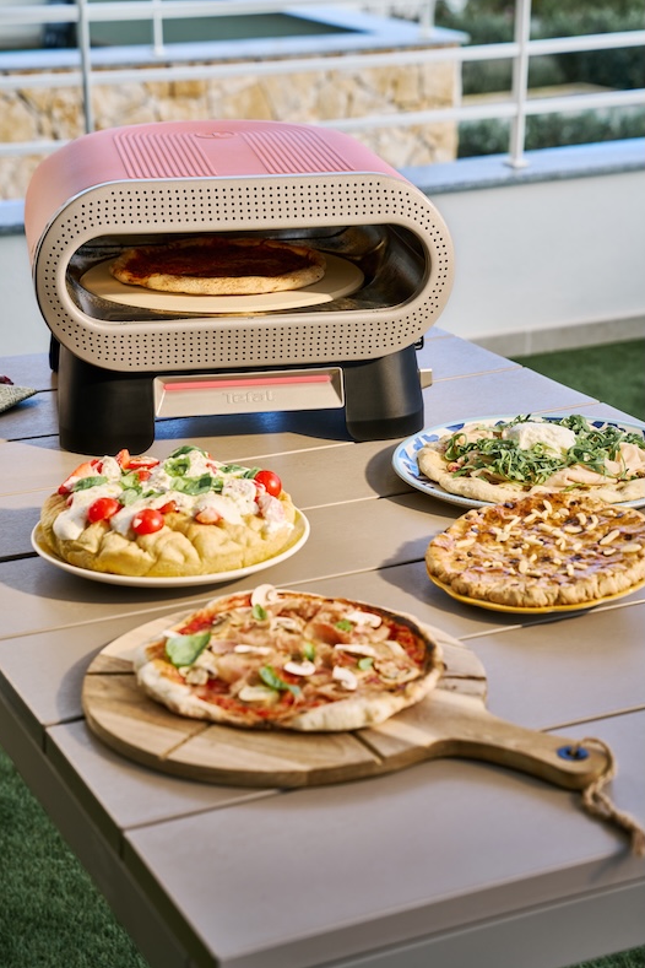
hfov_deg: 19.2
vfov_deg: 28.5
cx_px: 319
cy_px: 481
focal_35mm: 71
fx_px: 1908
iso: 100
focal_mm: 70
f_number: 5.6
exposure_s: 1/160
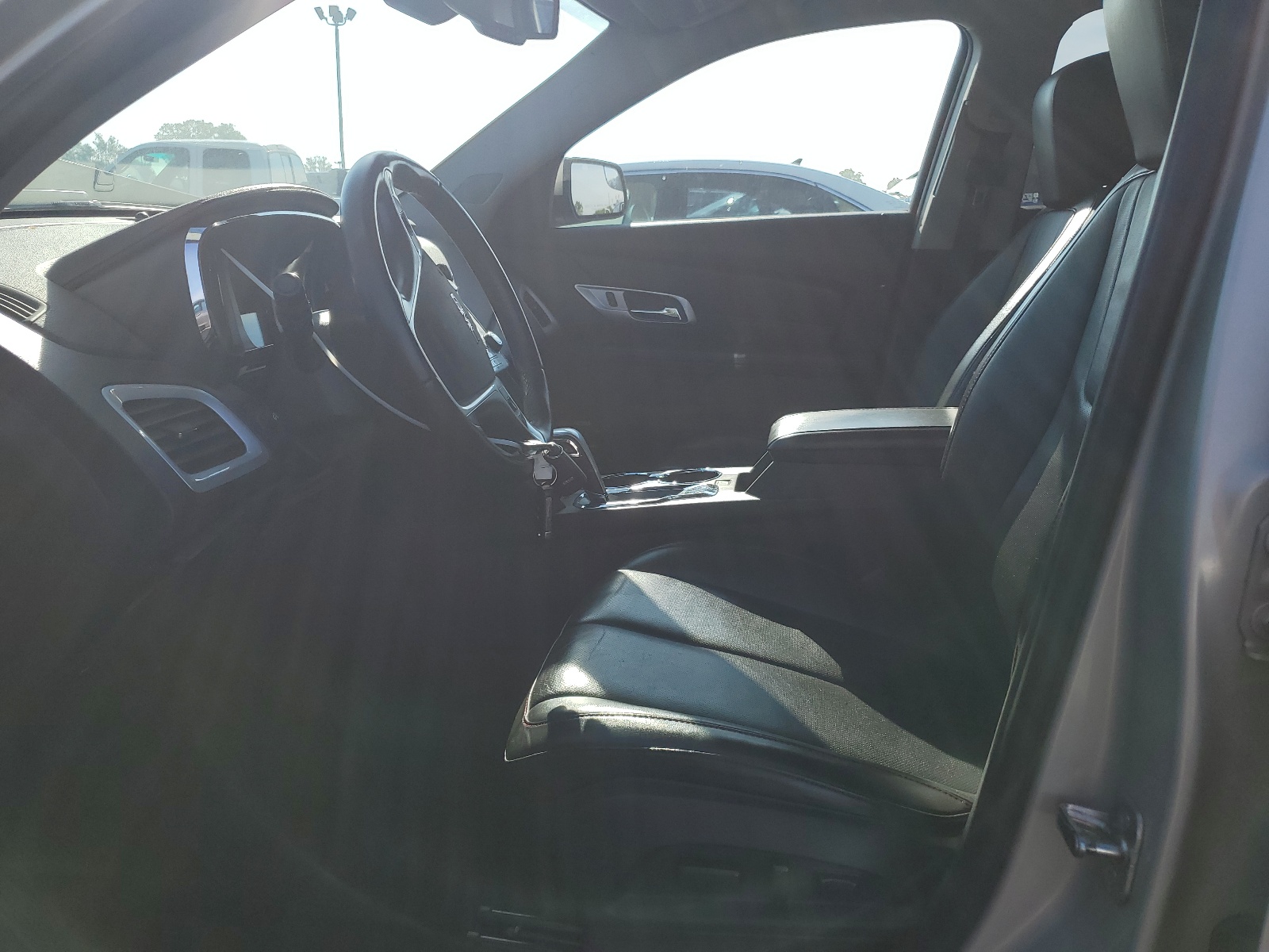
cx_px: 634
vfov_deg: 53.1
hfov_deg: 67.3
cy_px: 476
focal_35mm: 26
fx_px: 953
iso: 50
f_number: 1.5
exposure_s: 1/2000
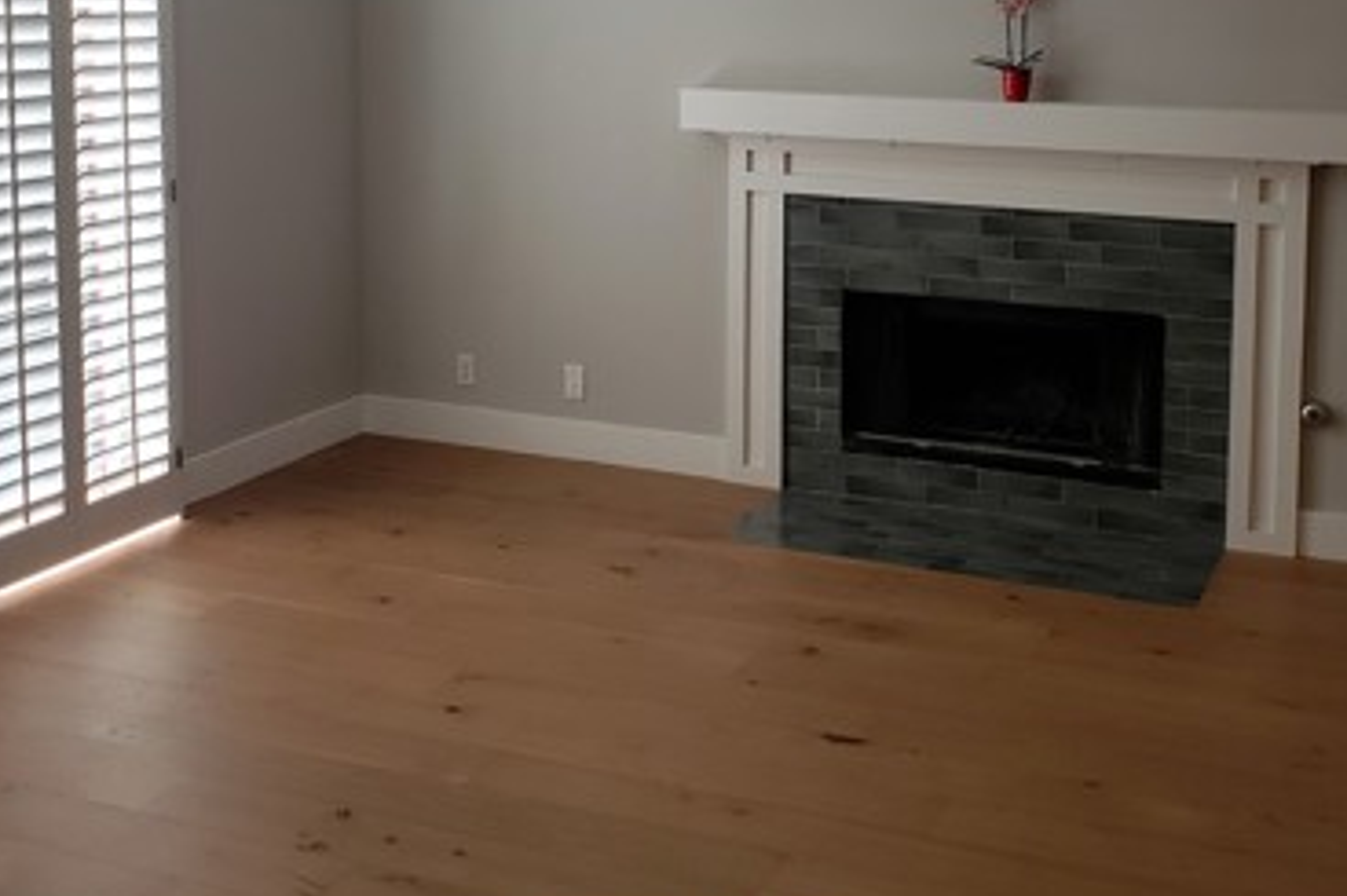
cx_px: 791
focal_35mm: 47
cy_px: 124
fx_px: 1758
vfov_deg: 27.8
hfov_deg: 41.8
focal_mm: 4.3
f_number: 2.4
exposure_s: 1/120
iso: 100
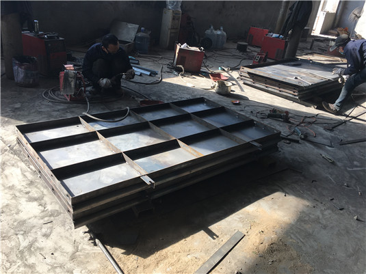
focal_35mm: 29
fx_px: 307
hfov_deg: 61.7
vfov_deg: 48.2
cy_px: 137
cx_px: 183
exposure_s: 1/218
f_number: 2.2
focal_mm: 4.15
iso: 25
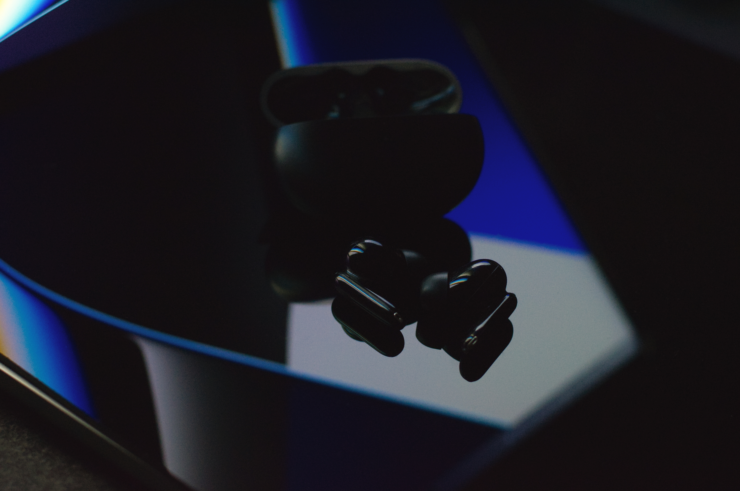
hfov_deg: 27.0
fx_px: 1539
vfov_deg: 18.1
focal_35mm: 75
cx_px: 370
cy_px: 246
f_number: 3.5
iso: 3200
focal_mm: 50
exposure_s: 1/80
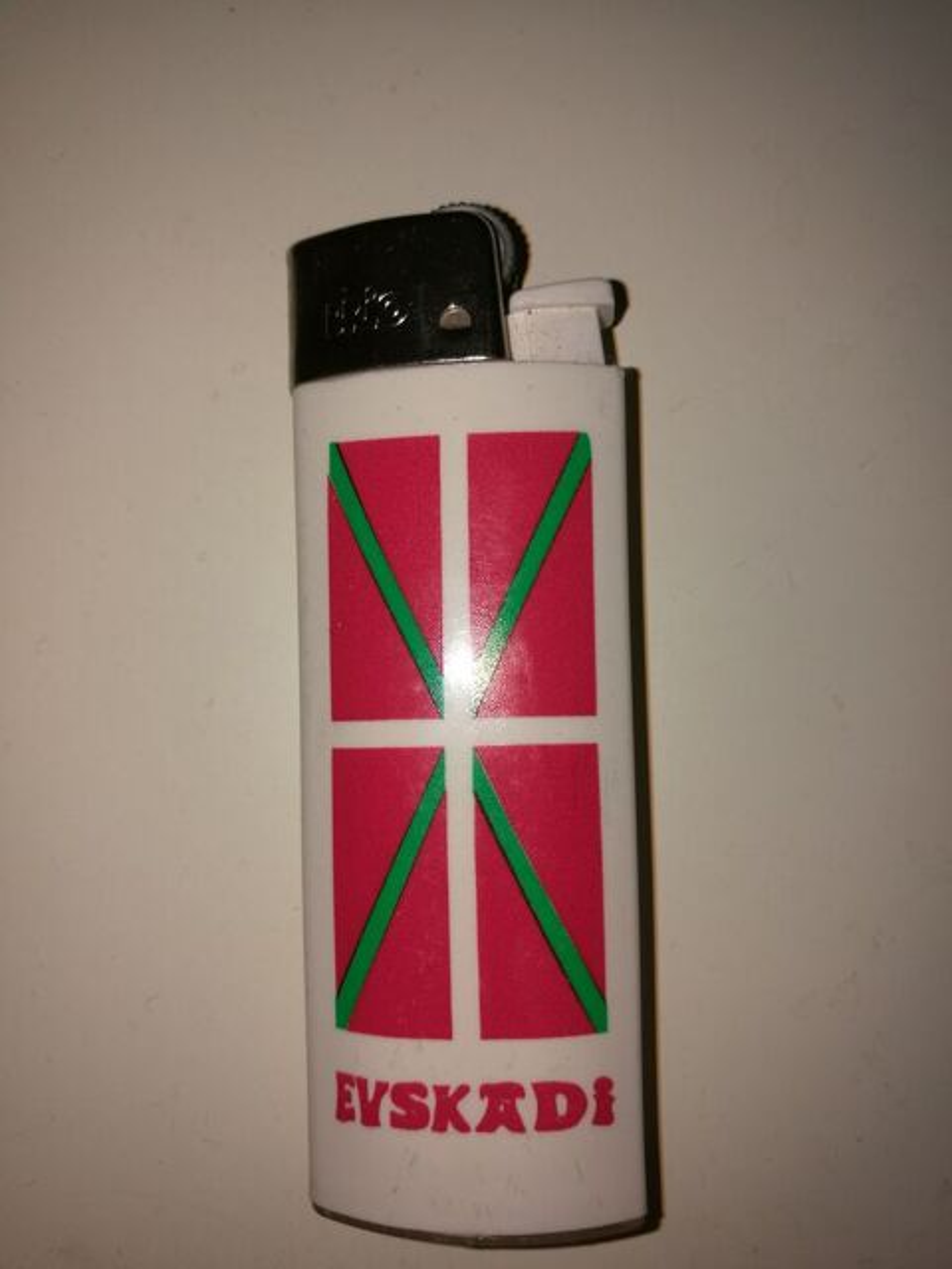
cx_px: 476
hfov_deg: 51.4
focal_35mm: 27
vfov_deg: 65.3
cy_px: 634
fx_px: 990
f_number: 2.2
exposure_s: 1/480
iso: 50
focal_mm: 4.5
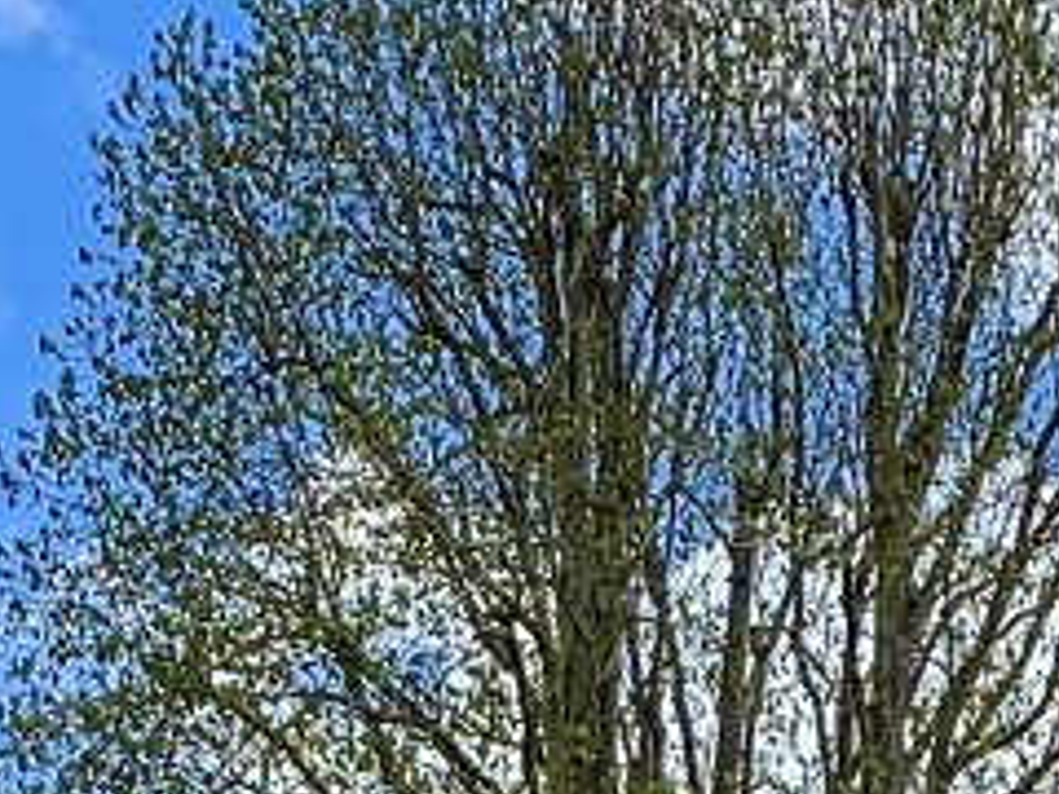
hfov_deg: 11.3
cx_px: 1050
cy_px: 2470
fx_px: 5293
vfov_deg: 7.4
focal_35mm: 173
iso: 25
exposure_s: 1/720
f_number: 1.8
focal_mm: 4.25
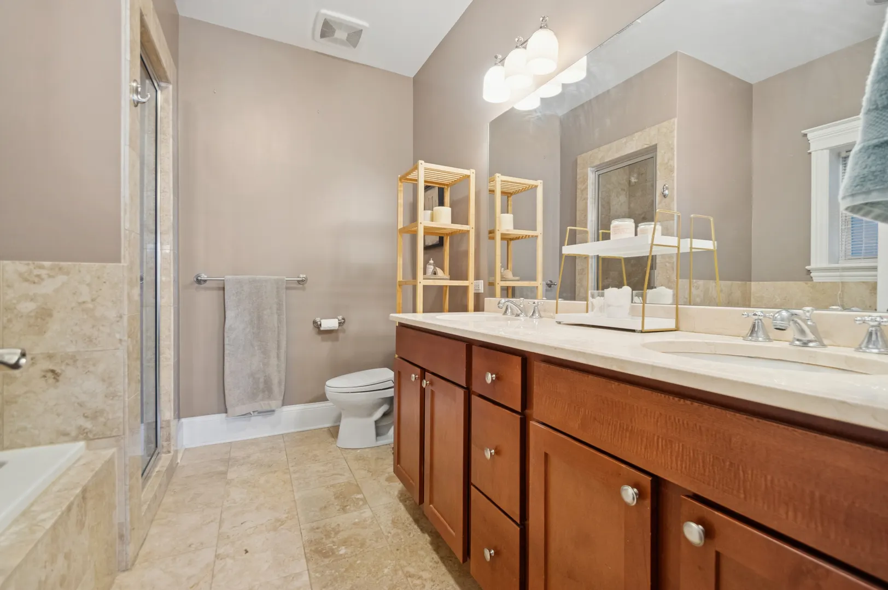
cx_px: 444
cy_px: 295
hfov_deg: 100.4
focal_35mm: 15
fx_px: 370
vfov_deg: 77.2
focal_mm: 10
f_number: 8
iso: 400
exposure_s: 1/4
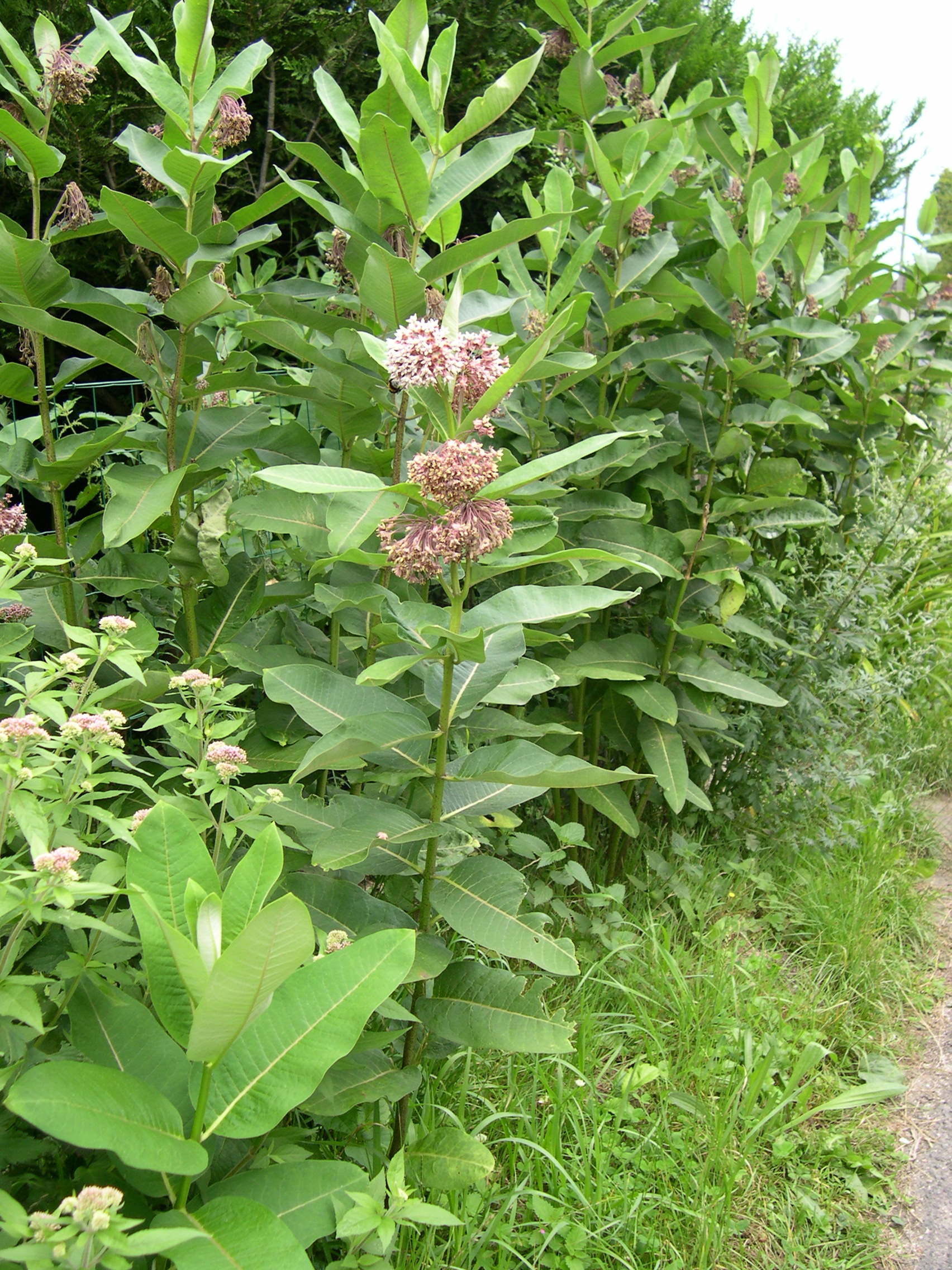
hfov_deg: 37.7
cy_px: 635
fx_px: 1393
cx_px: 476
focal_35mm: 38
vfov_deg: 49.0
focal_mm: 8
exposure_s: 1/166
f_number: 2.8
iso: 100
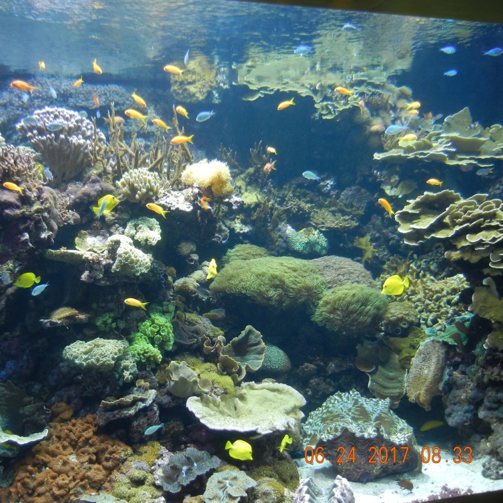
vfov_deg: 46.0
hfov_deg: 45.4
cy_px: 252
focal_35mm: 36
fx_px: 592
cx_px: 173
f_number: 3.5
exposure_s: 1/33.4
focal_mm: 5.4
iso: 160
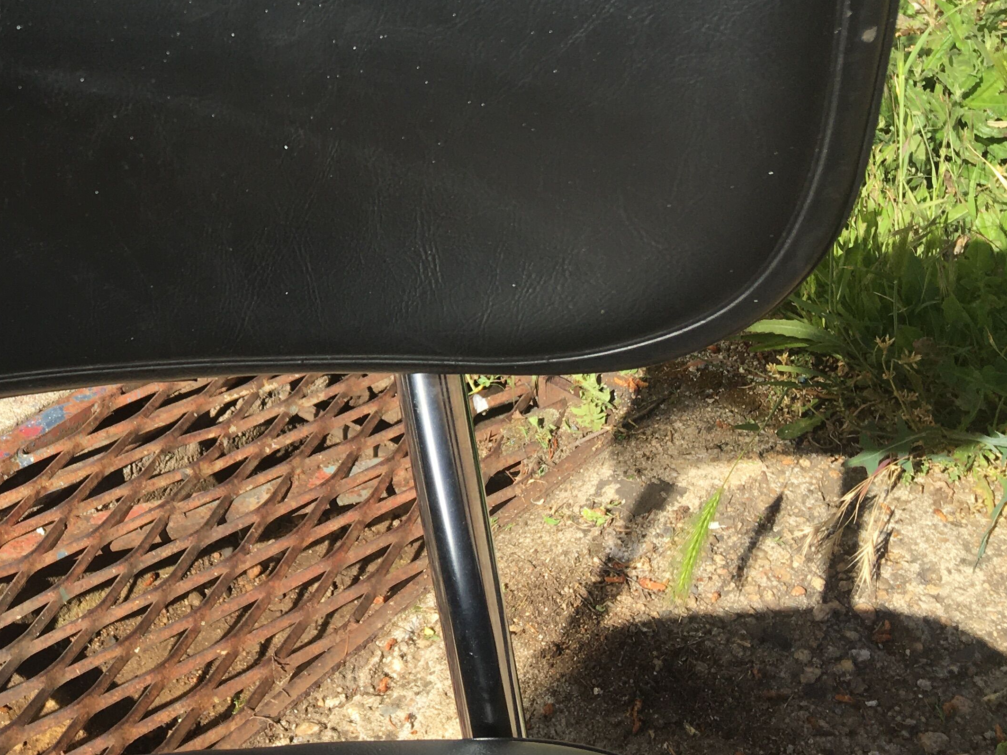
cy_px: 152
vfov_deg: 26.1
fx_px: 1600
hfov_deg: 33.5
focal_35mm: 55
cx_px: 146
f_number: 2.2
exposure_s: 1/894
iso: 25
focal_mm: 4.15
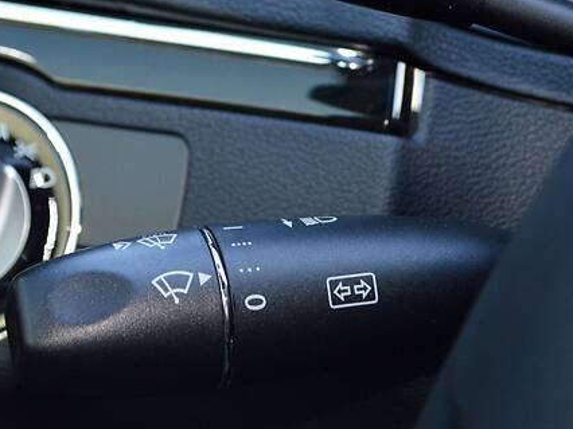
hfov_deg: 16.2
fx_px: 2017
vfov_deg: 12.1
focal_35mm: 122
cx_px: 264
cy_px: 101
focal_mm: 45
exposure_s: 1/60
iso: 640
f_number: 5.3
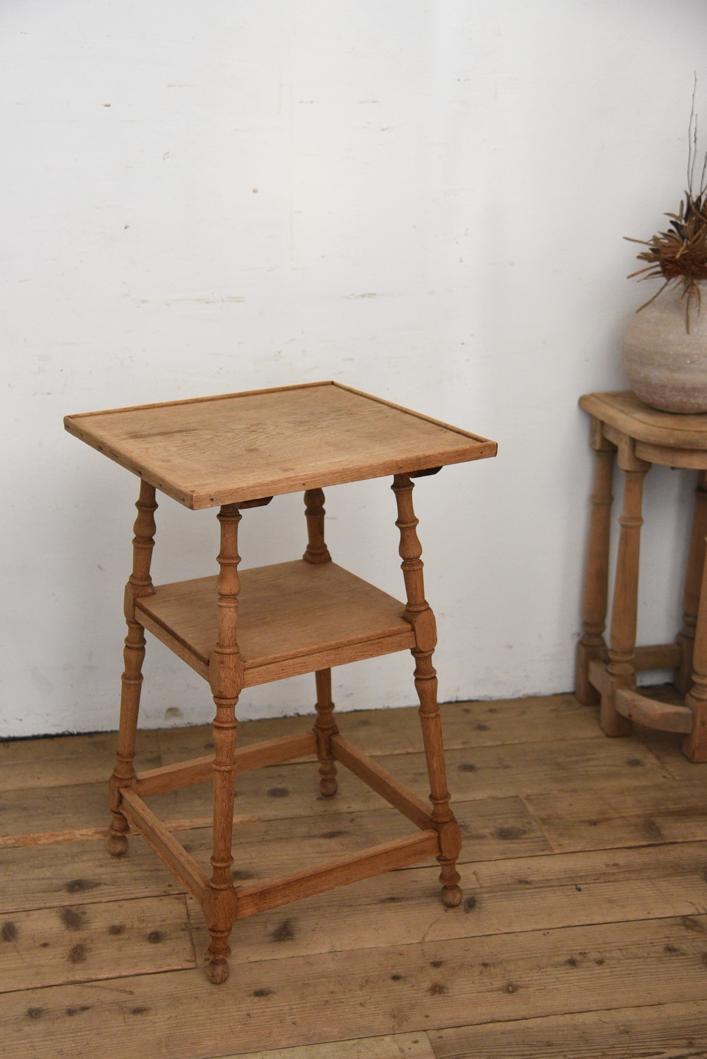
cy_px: 560
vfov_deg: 39.6
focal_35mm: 50
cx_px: 324
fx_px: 1471
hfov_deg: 27.0
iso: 2800
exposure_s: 1/50
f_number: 4
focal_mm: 46
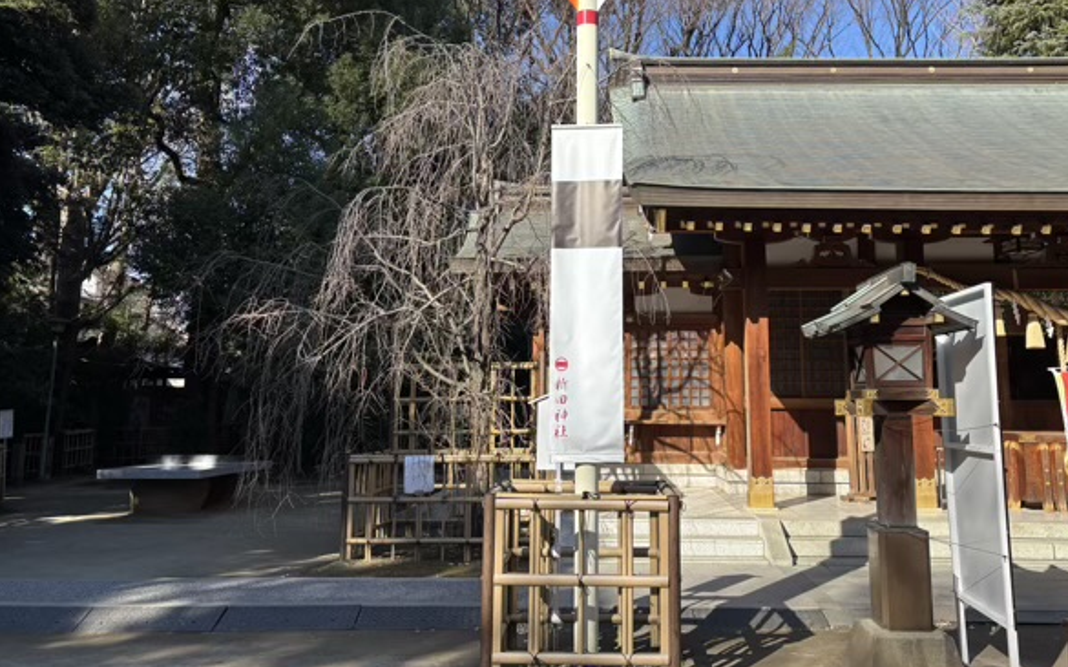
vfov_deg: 38.1
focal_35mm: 33
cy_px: 257
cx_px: 577
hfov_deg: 58.1
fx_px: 960
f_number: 1.6
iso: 50
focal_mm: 5.96
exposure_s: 1/1721
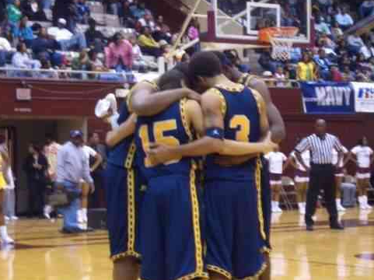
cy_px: 129
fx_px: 1004
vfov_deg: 15.9
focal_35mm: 93
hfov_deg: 21.1
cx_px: 168
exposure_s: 1/13
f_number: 3.9
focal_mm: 12.2
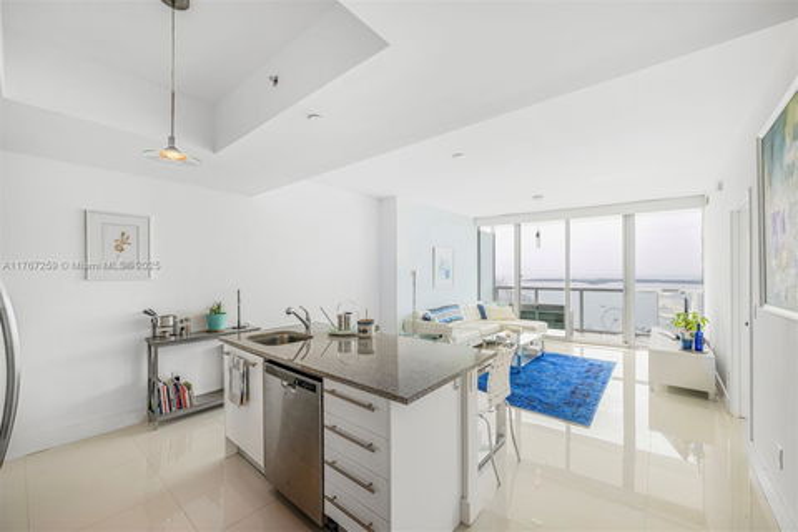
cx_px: 399
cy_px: 266
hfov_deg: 104.3
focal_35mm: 14
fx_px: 310
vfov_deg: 81.2
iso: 64
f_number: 7.1
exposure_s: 1/25
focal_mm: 14
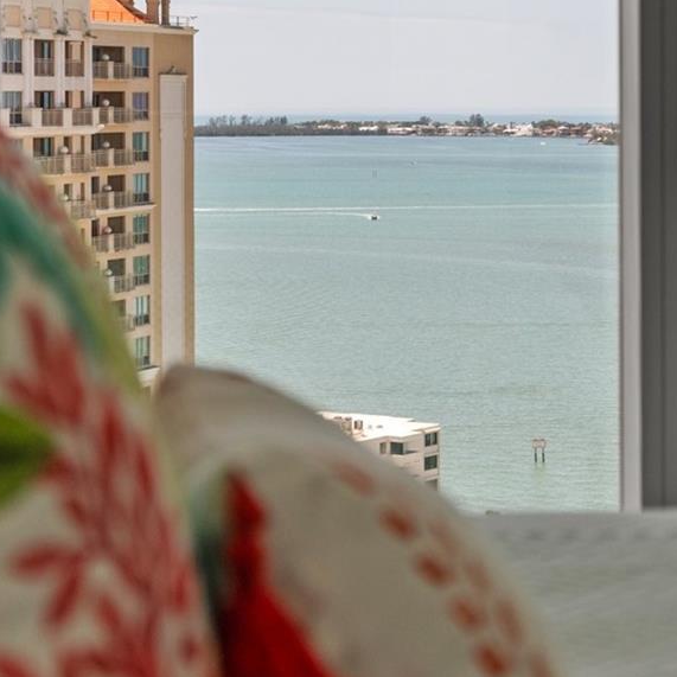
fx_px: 2489
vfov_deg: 15.4
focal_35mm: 112
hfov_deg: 15.5
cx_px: 417
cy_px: 156
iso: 160
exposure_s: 1/1600
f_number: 4.5
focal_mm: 47.2
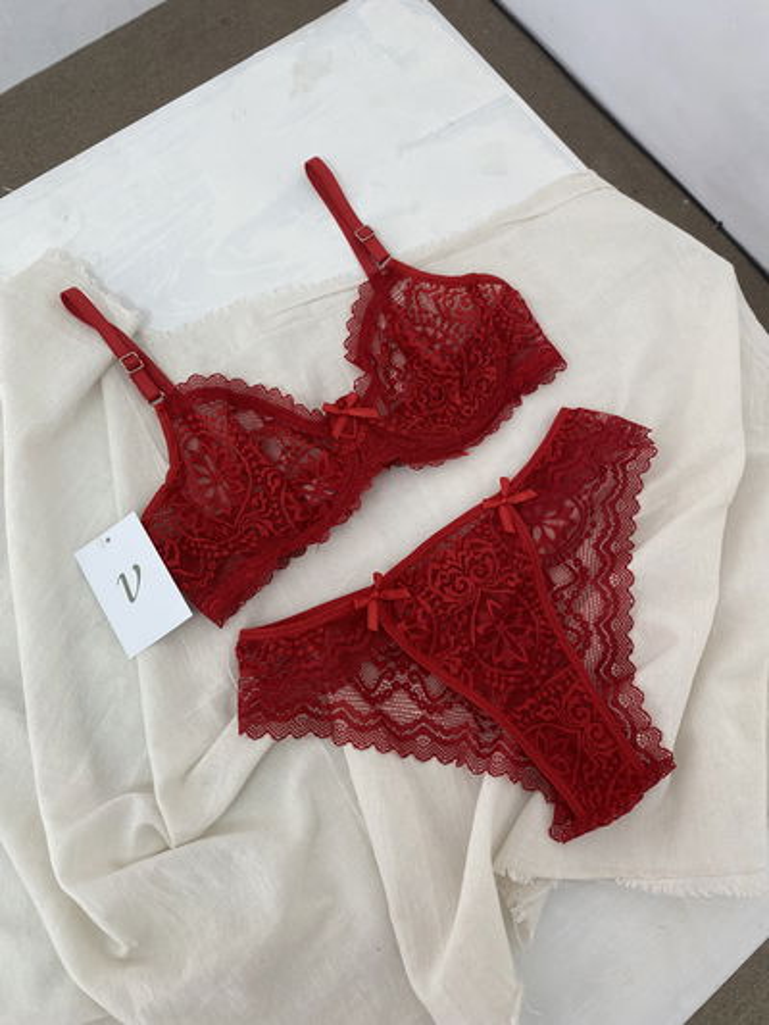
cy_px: 512
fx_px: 770
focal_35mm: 26
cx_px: 384
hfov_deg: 53.1
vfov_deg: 67.3
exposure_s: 1/100
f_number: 1.8
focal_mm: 4.25
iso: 80
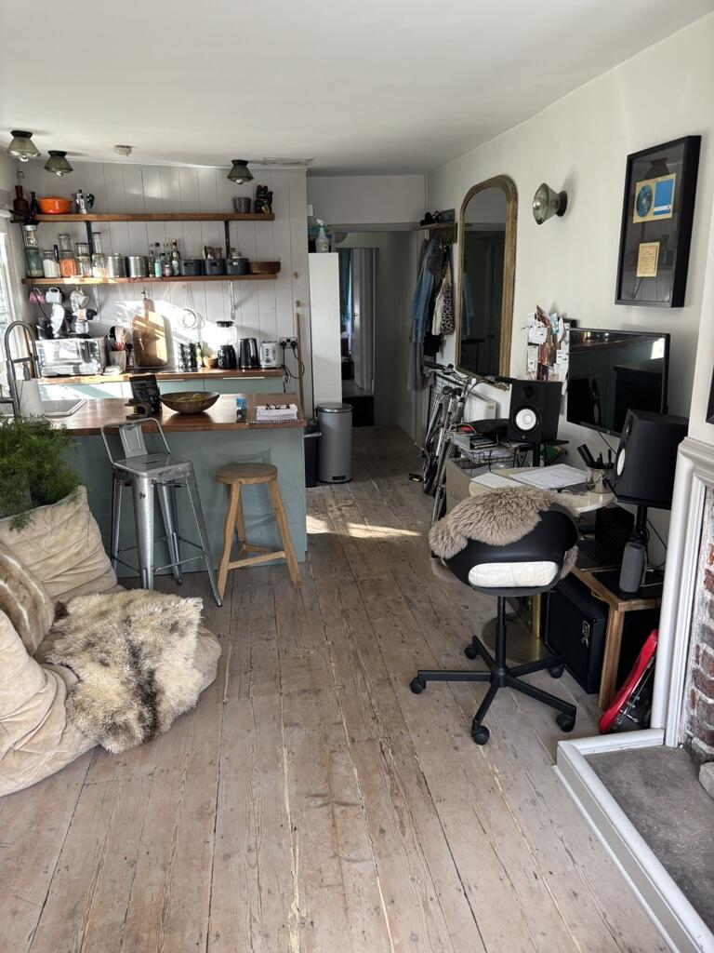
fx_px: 715
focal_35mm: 26
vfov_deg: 67.3
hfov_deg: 53.1
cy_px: 476
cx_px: 357
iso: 125
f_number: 1.6
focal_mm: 5.96
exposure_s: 1/119
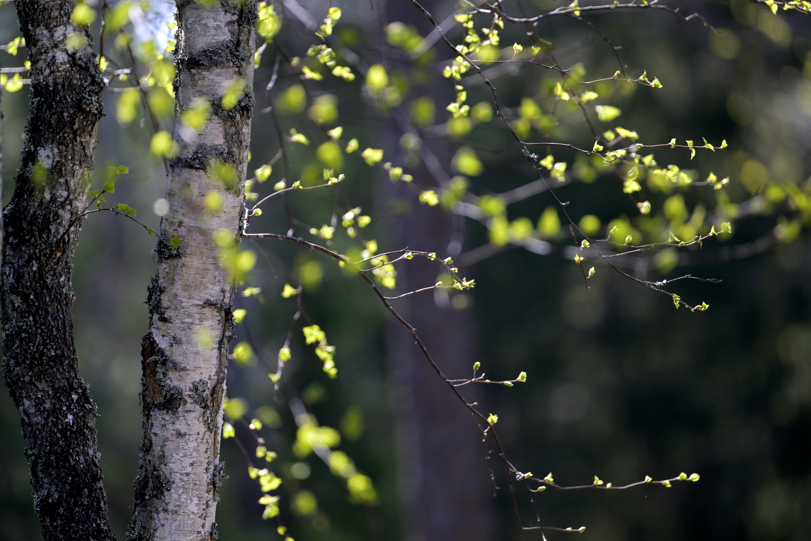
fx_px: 9010
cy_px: 270
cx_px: 406
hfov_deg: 5.2
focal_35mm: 400
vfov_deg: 3.4
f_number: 5.6
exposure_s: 1/1000
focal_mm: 400
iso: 900
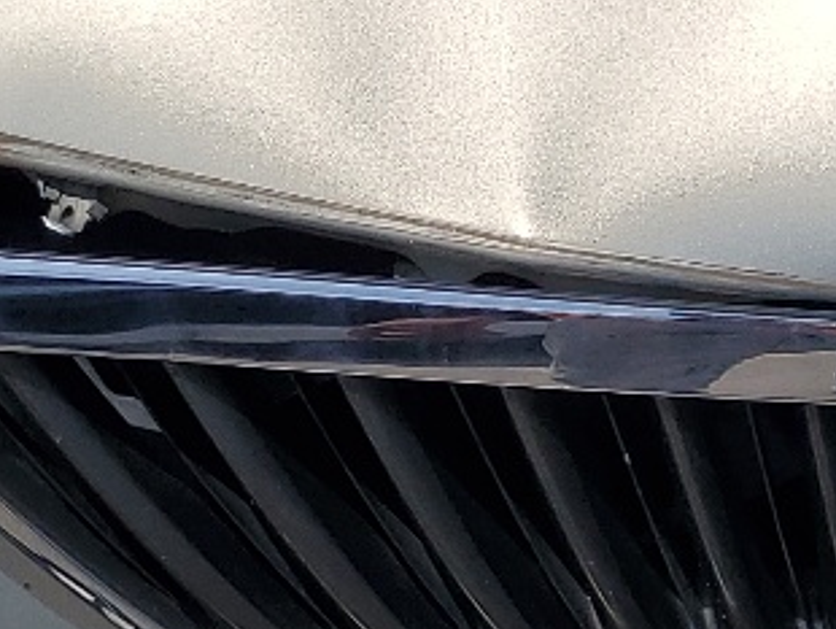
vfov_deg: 11.0
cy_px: 556
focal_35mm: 134
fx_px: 3239
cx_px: 987
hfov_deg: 14.3
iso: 50
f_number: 1.5
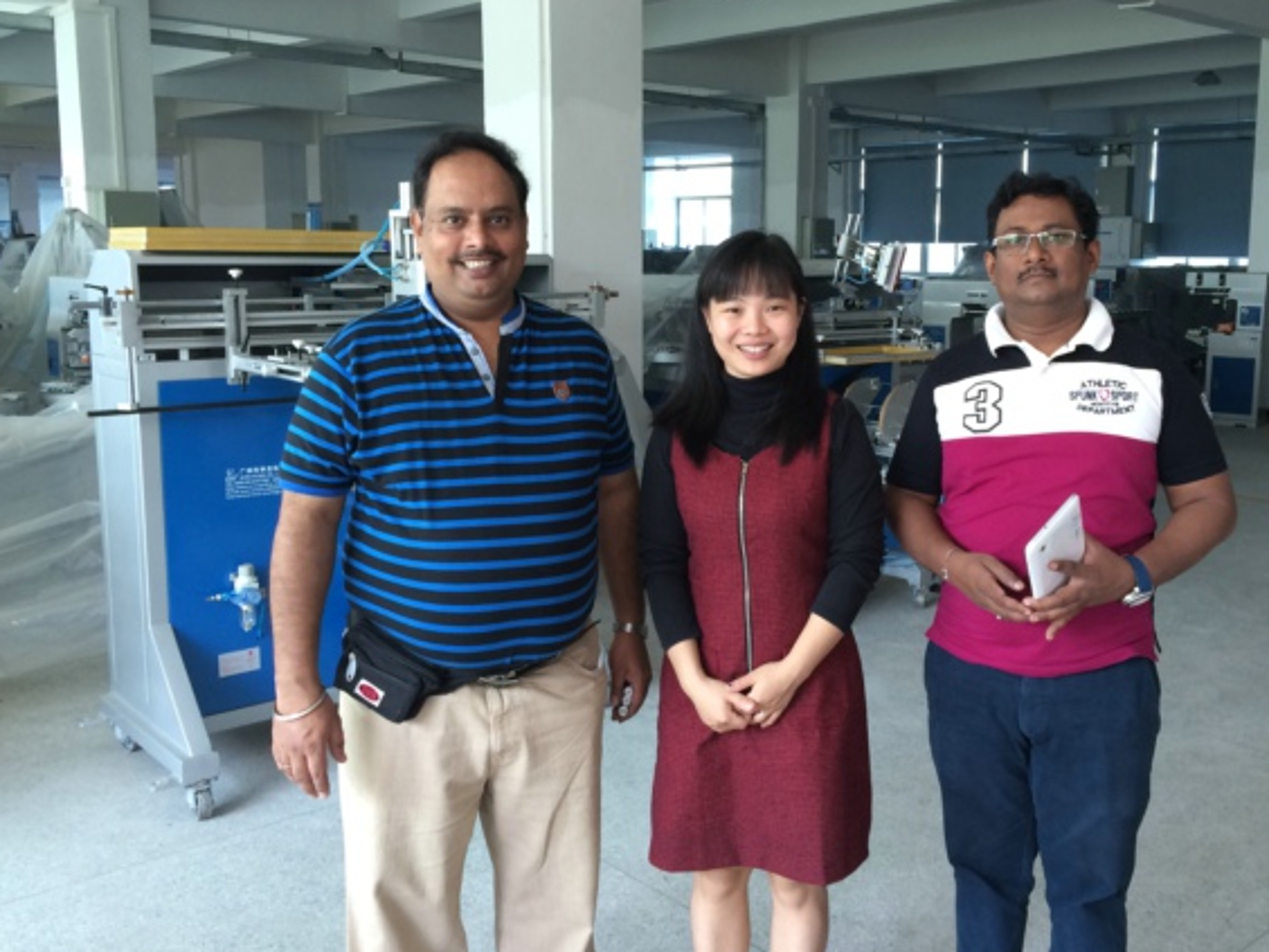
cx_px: 760
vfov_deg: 39.6
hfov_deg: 51.0
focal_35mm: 36
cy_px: 417
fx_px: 1320
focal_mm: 4.15
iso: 40
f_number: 2.2
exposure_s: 1/40
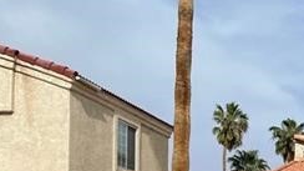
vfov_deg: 12.4
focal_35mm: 93
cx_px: 431
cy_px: 245
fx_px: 749
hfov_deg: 20.3
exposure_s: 1/8547
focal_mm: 5.1
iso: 32
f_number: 1.6
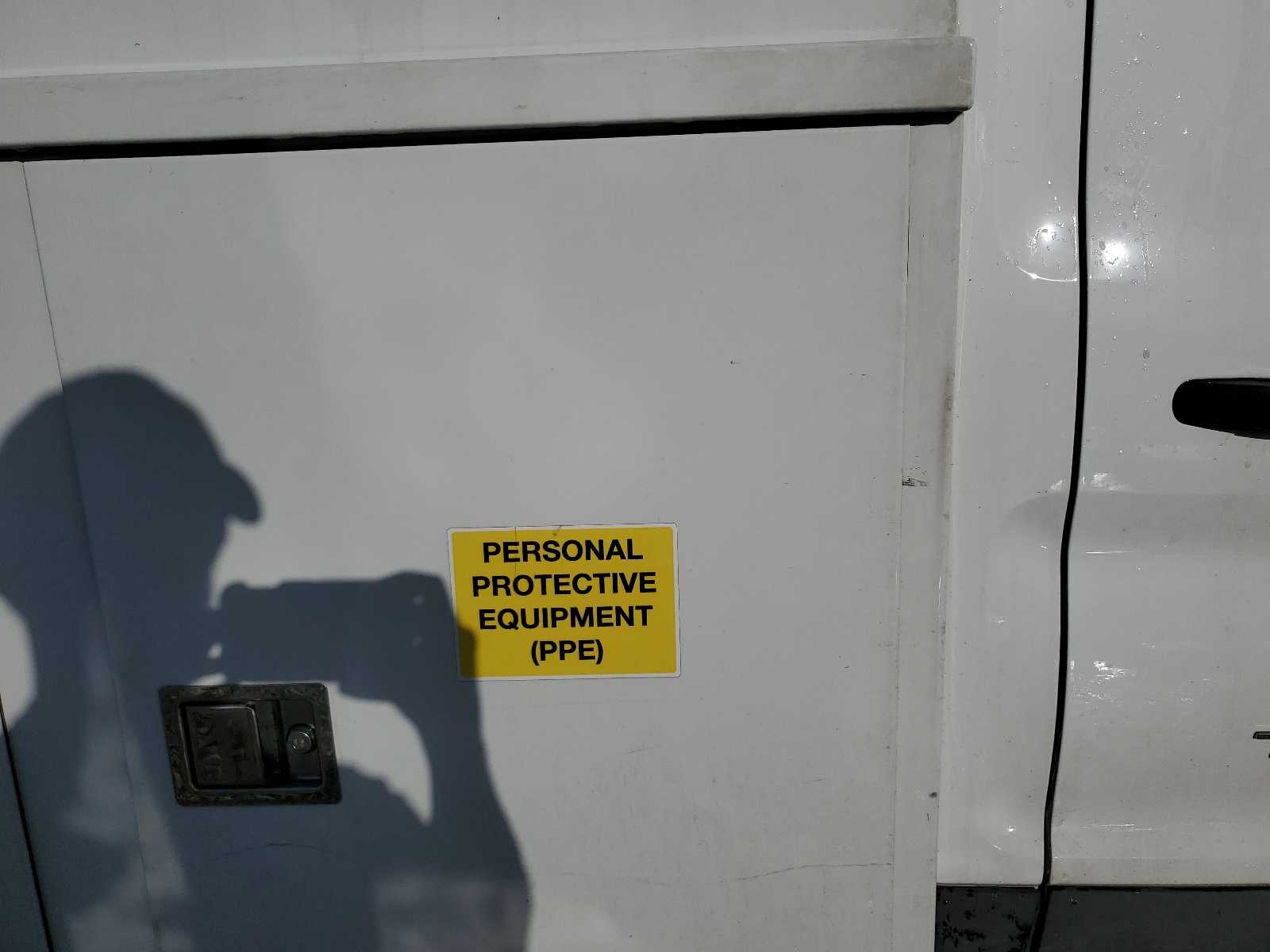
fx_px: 954
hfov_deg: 67.3
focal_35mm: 26
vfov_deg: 53.1
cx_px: 635
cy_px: 476
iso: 52
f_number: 1.5
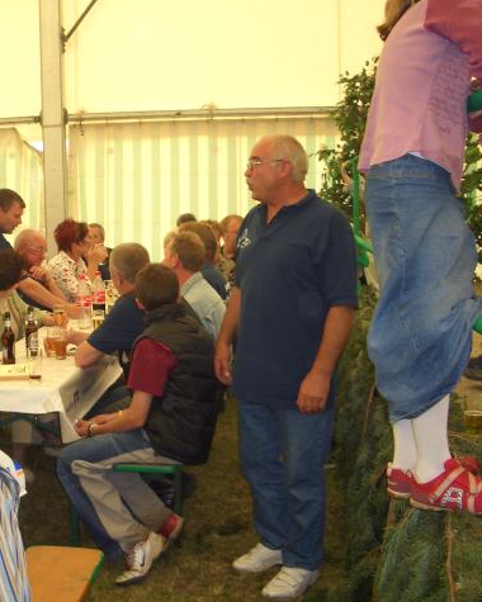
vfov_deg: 40.3
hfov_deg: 32.0
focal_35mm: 46
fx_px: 820
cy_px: 299
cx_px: 104
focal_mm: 5.8
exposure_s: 1/60
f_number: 2.6
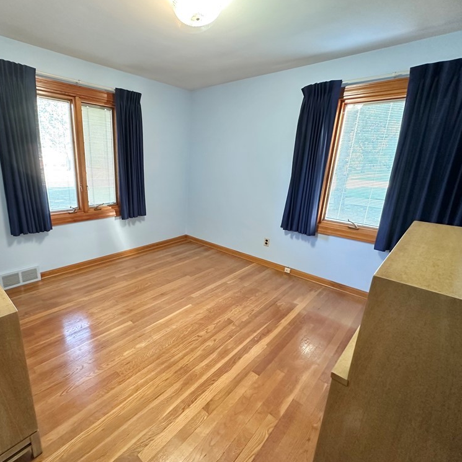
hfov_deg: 82.8
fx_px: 257
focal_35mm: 17
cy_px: 231
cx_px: 182
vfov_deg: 84.0
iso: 320
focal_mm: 2.22
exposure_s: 1/60
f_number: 2.2
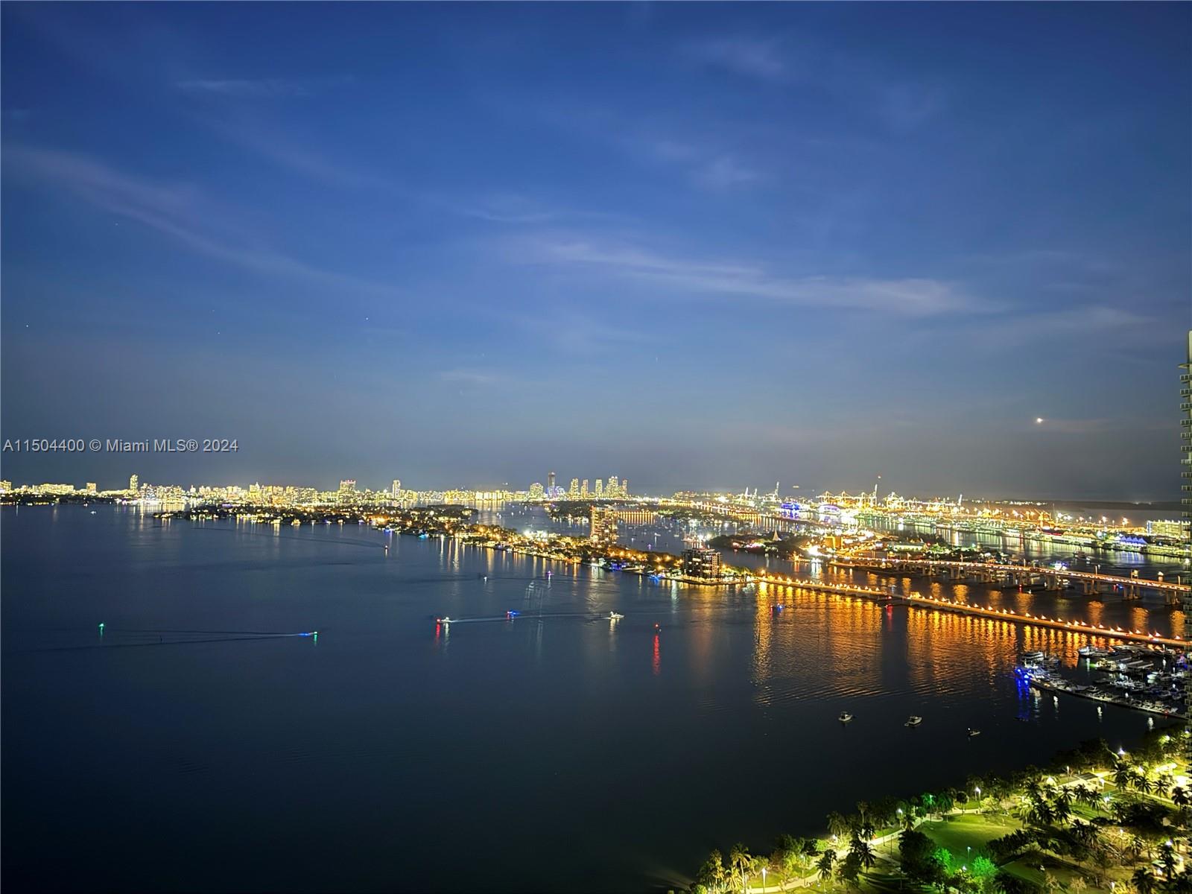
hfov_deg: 71.6
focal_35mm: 24
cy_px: 447
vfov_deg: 56.8
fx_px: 826
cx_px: 596
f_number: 1.78
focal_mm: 6.86
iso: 2000
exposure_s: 1/5
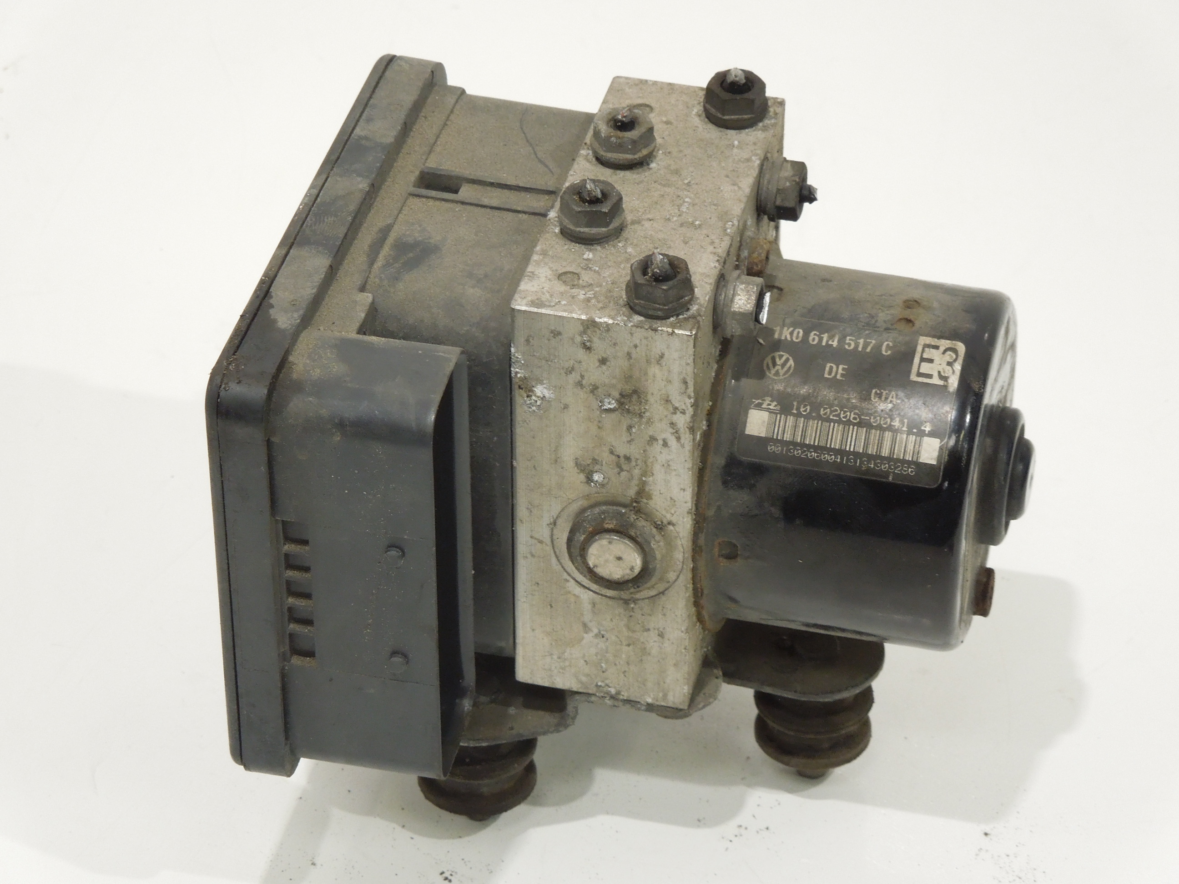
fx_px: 4053
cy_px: 442
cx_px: 590
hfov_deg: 16.6
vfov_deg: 12.5
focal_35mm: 119
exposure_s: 1/25
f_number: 4.8
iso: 400
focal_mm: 21.5
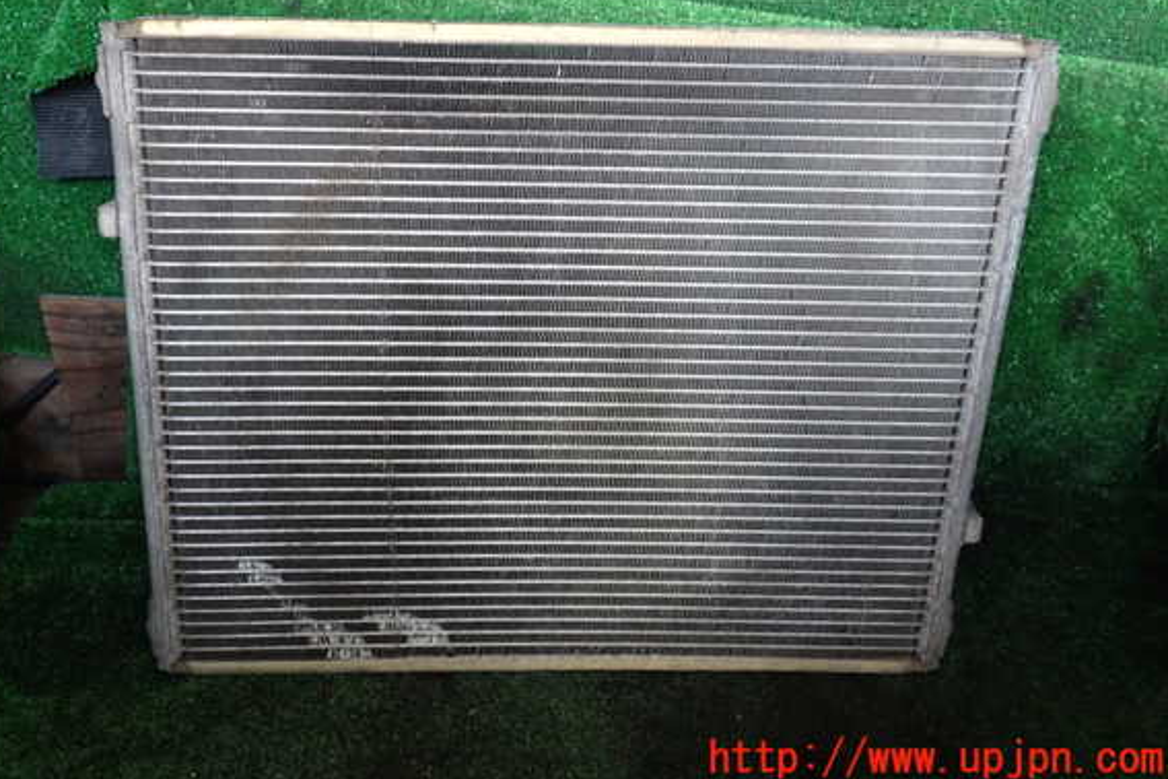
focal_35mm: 33
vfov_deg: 39.8
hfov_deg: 57.2
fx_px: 1071
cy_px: 321
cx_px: 556
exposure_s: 1/50
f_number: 2.3
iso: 200
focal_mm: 5.4
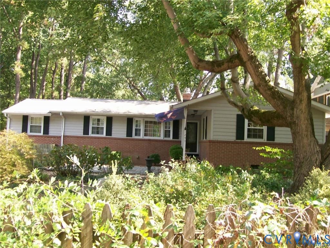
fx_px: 343
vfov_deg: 39.7
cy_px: 124
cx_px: 165
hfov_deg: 51.4
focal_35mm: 36
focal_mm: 6
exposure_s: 1/140
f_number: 2.7
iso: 80
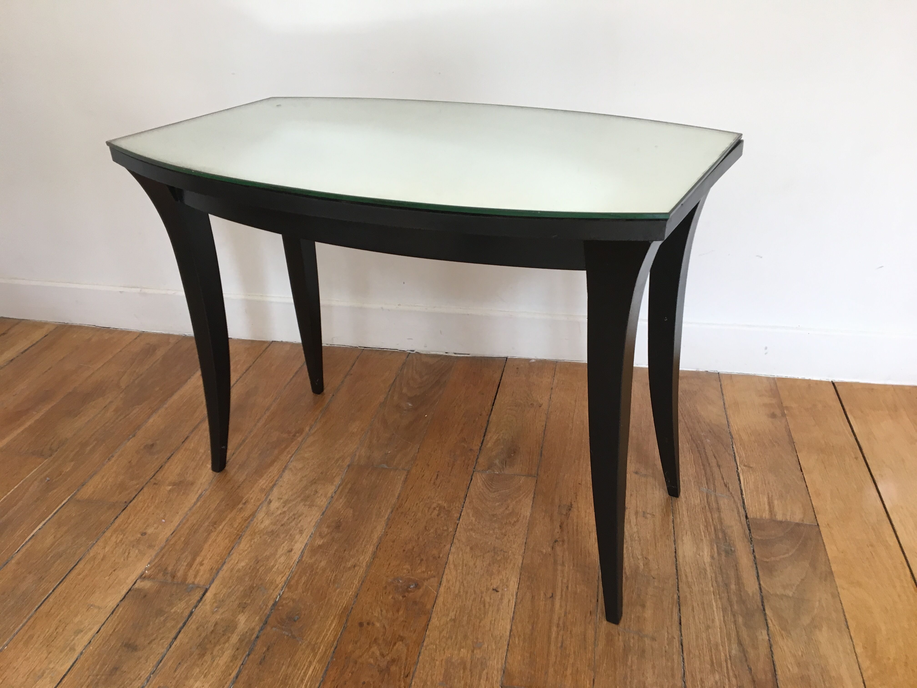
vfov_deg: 48.2
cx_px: 458
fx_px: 768
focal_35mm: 29
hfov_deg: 61.7
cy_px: 344
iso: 50
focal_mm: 4.15
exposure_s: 1/33
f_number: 2.2
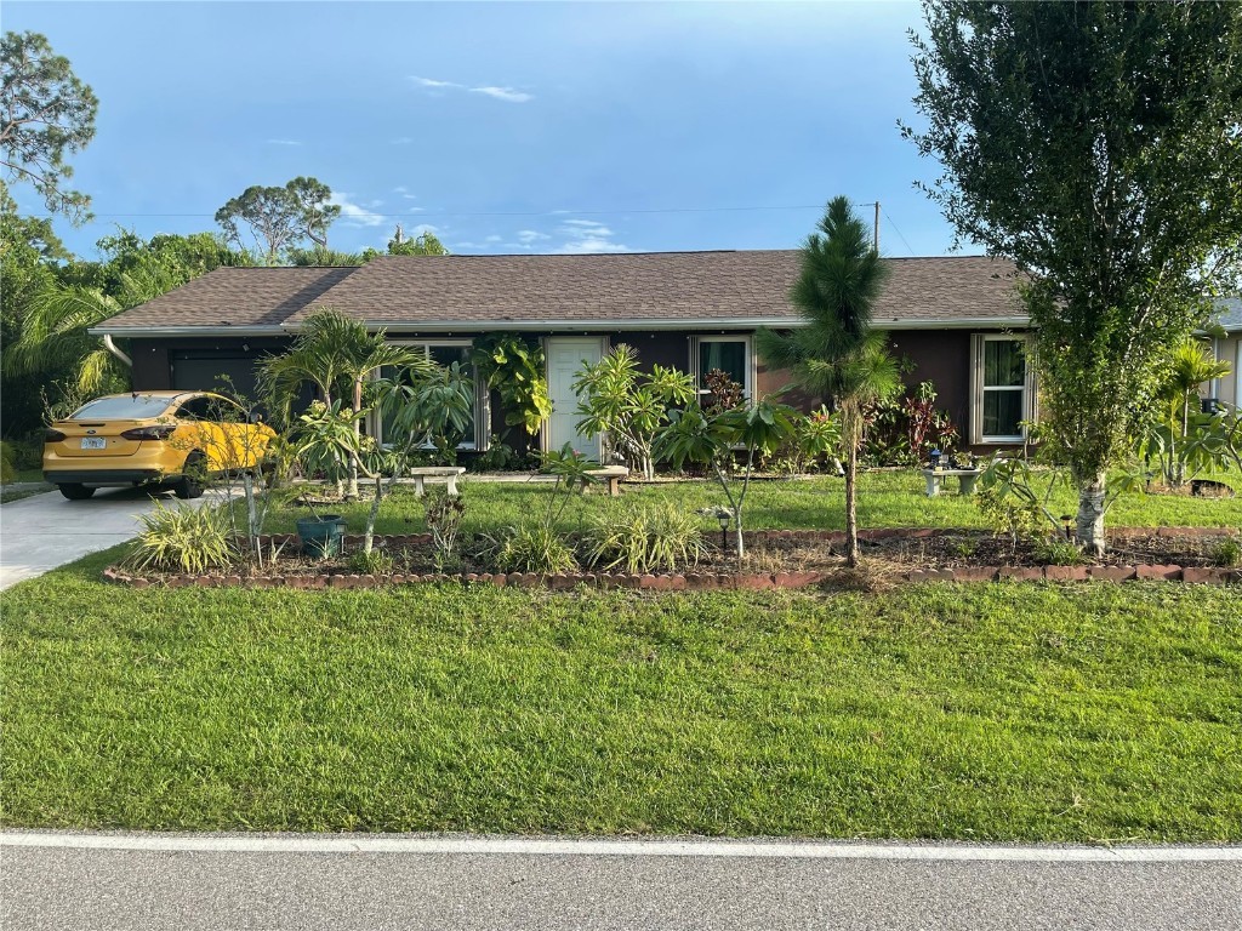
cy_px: 466
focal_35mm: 25
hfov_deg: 69.4
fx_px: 897
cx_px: 621
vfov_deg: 54.9
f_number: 1.6
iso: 32
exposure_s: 1/1130
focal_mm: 5.1
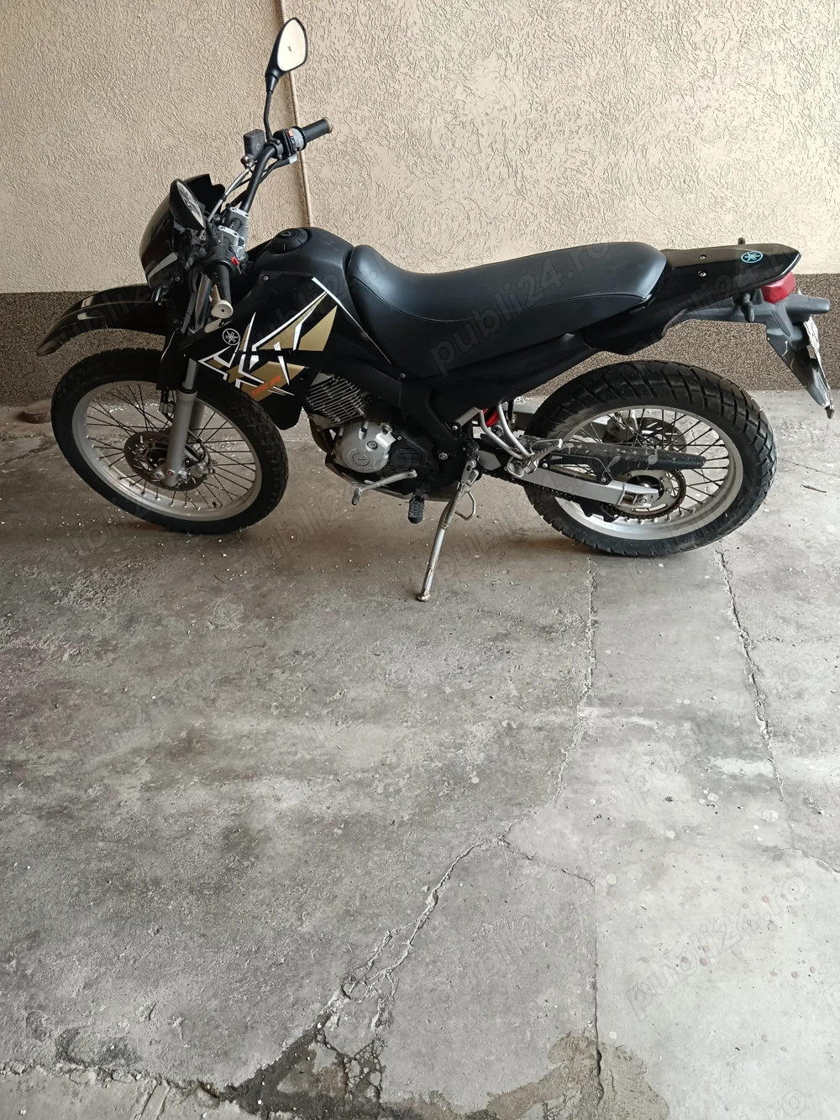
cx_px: 420
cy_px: 560
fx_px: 874
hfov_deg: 51.3
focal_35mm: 27
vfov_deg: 65.3
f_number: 1.9
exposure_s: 1/100
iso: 366
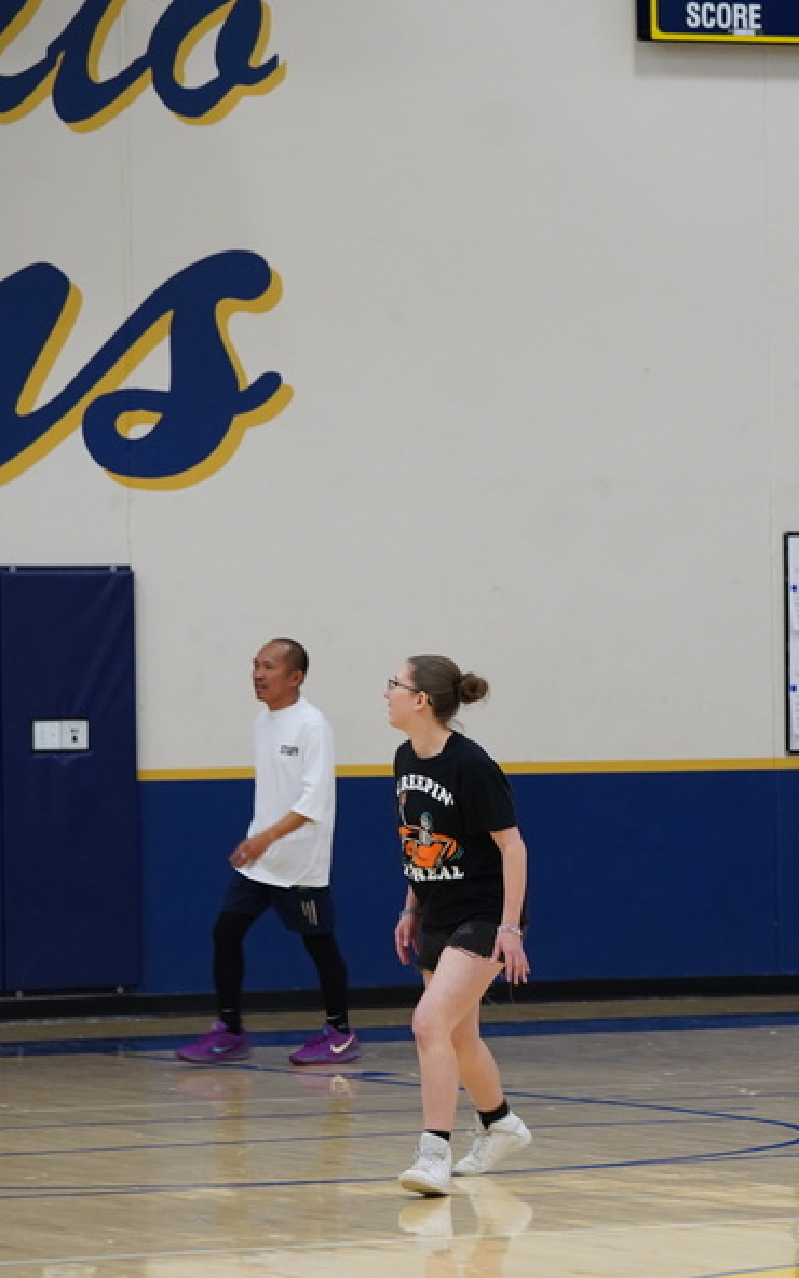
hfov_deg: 6.0
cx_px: 851
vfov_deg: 9.7
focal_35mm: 217
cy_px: 701
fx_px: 7560
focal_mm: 123
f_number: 4
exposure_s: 1/160
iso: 1250
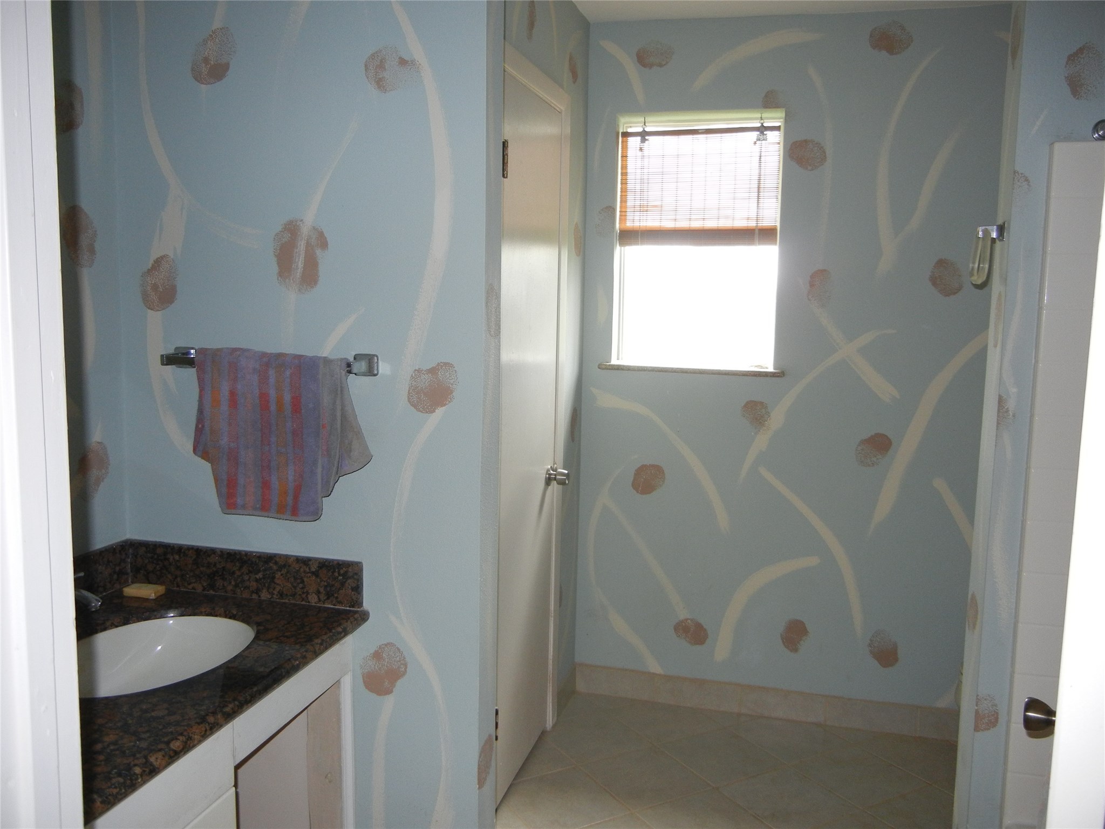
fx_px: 958
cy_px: 414
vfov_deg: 46.8
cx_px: 552
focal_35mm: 30
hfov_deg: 60.0
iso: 200
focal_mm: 5.4
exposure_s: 1/30
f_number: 3.5
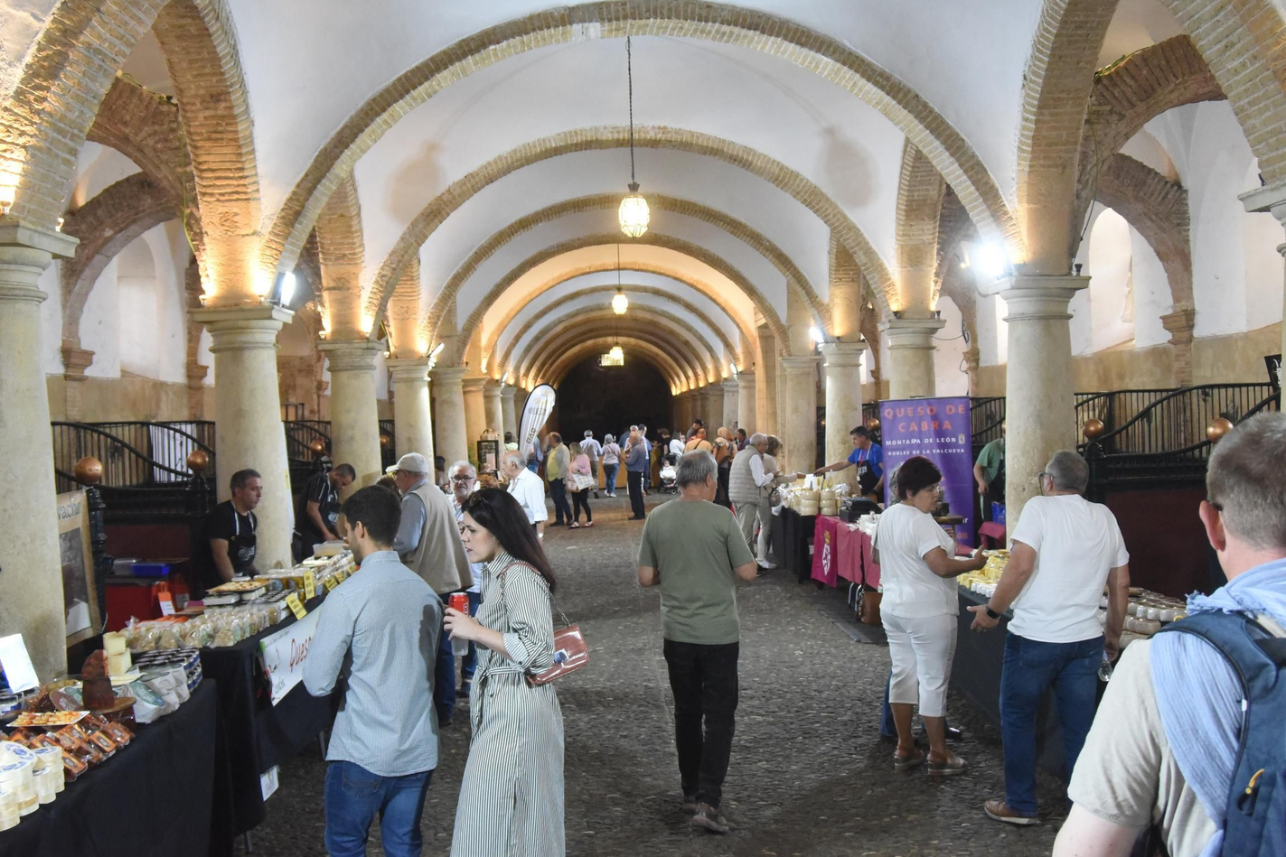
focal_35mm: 36
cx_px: 640
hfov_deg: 53.1
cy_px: 391
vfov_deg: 36.9
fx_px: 1286
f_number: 9
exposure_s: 1/320
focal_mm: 32
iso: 8000
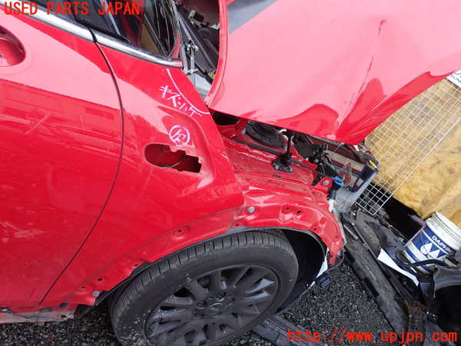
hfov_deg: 60.0
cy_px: 173
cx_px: 230
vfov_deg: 46.8
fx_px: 400
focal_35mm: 30
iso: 100
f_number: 3.2
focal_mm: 5.4
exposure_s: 1/160
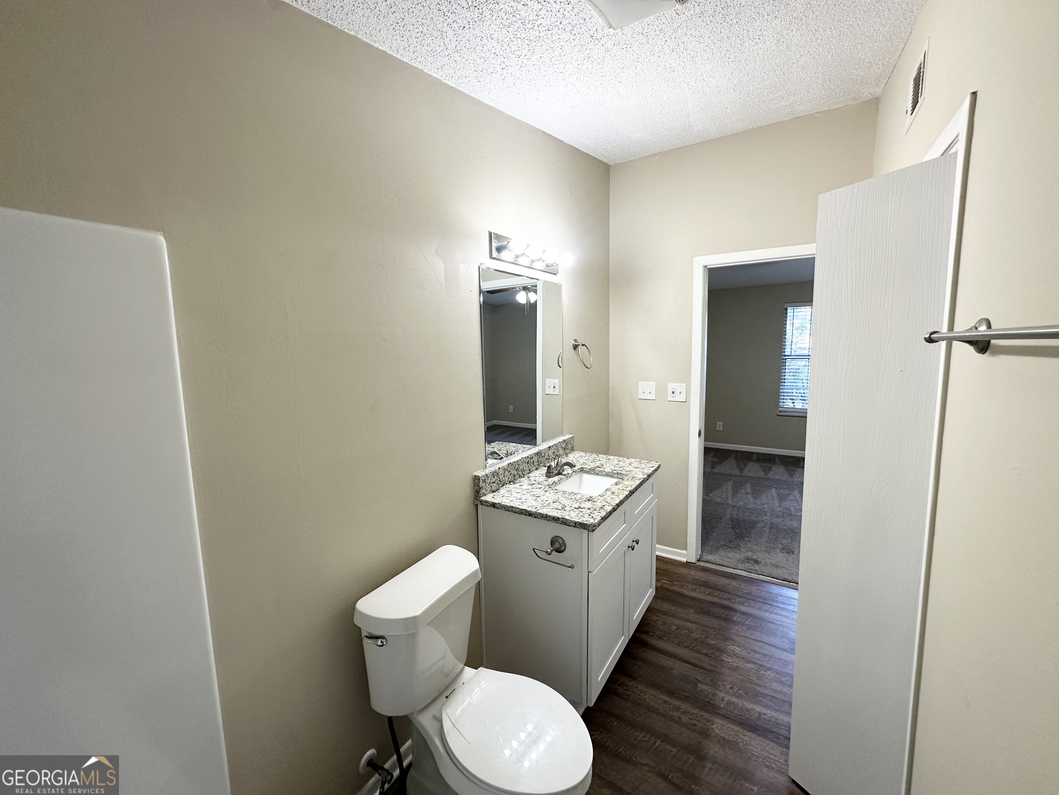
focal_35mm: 14
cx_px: 530
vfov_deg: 85.7
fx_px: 428
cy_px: 398
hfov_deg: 102.1
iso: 160
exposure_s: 1/120
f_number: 2.2
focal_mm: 2.22
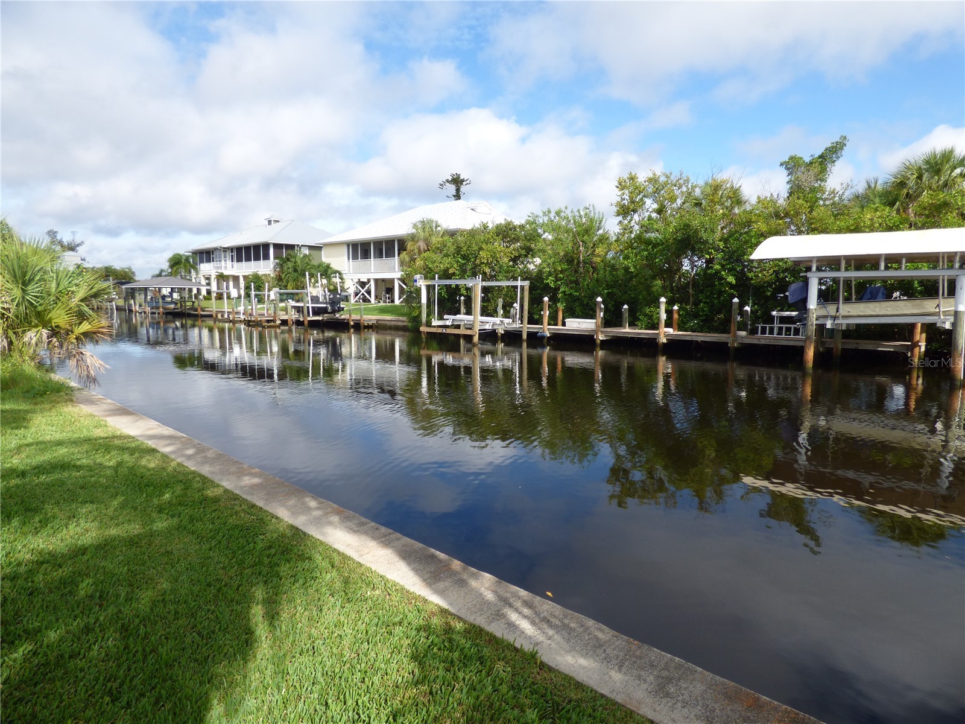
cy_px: 362
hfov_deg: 81.7
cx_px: 482
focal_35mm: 20
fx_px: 558
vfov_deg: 66.0
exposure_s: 1/1000
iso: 100
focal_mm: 3.58
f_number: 2.8
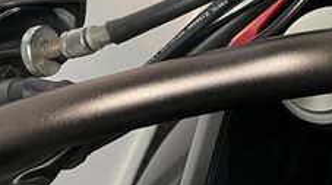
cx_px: 465
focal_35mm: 80
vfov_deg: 14.3
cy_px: -66
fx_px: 703
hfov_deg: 22.8
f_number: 1.6
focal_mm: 5.1
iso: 125
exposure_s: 1/50
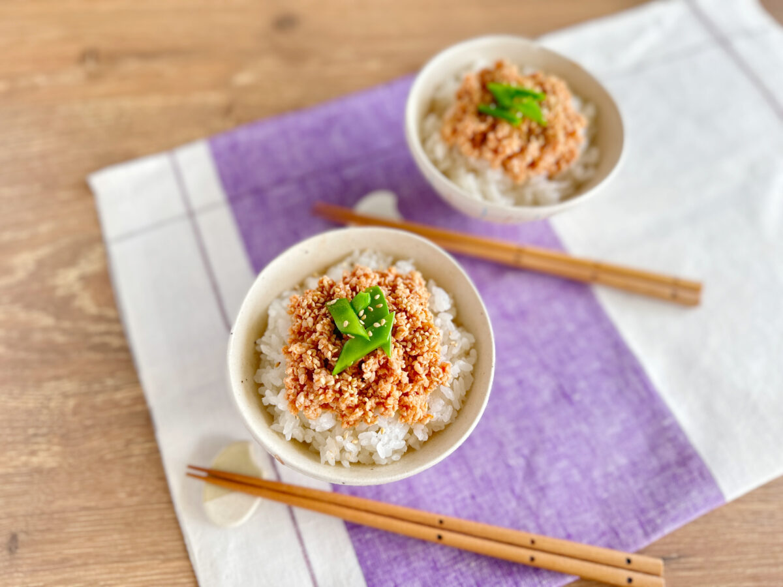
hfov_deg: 71.6
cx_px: 392
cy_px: 294
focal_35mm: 24
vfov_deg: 56.8
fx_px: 543
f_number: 1.78
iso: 80
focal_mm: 6.86
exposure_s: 1/160
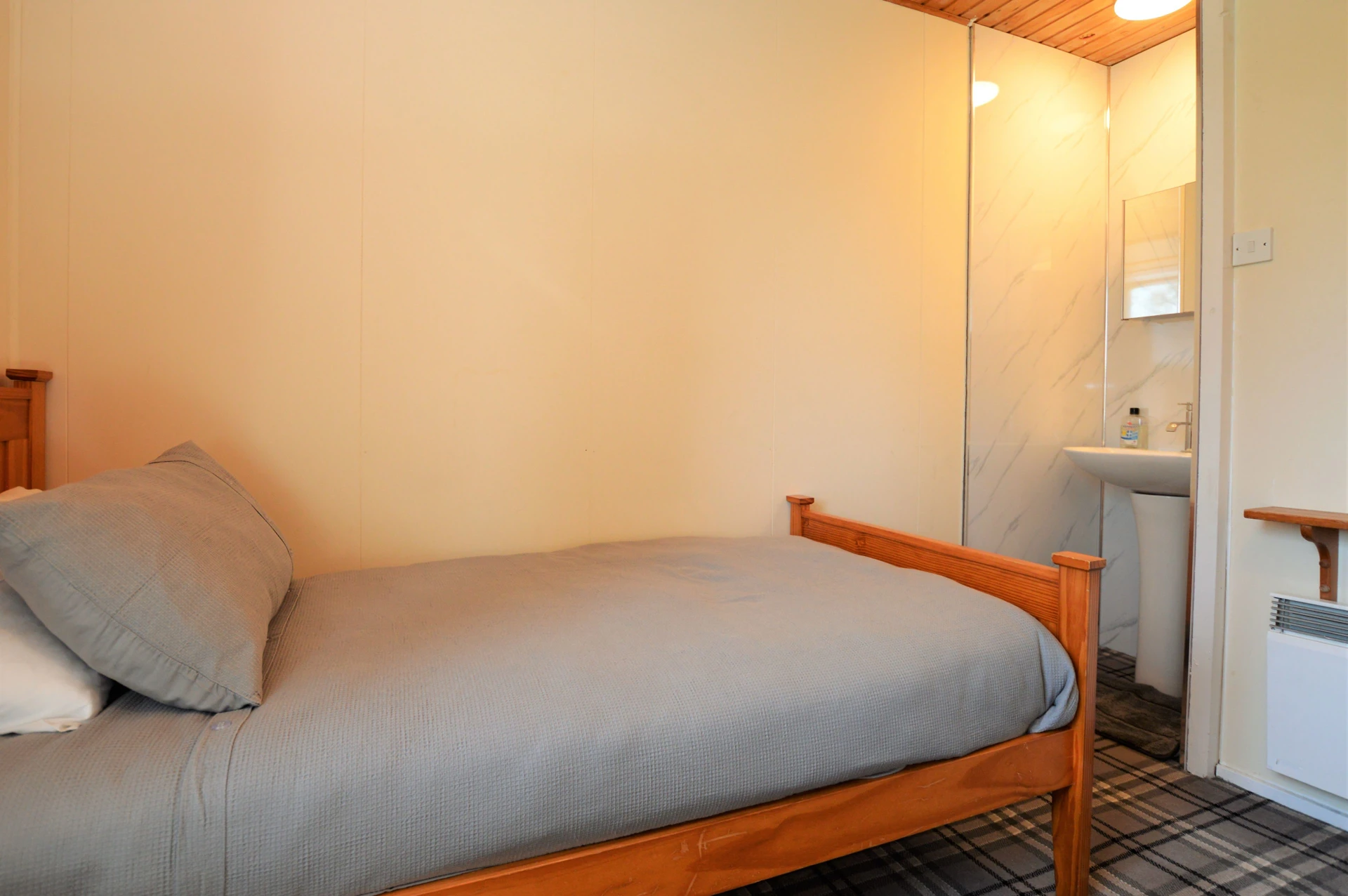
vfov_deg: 71.9
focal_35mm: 16
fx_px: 617
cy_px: 448
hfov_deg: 95.0
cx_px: 674
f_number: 5
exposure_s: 1/100
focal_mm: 11
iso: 400
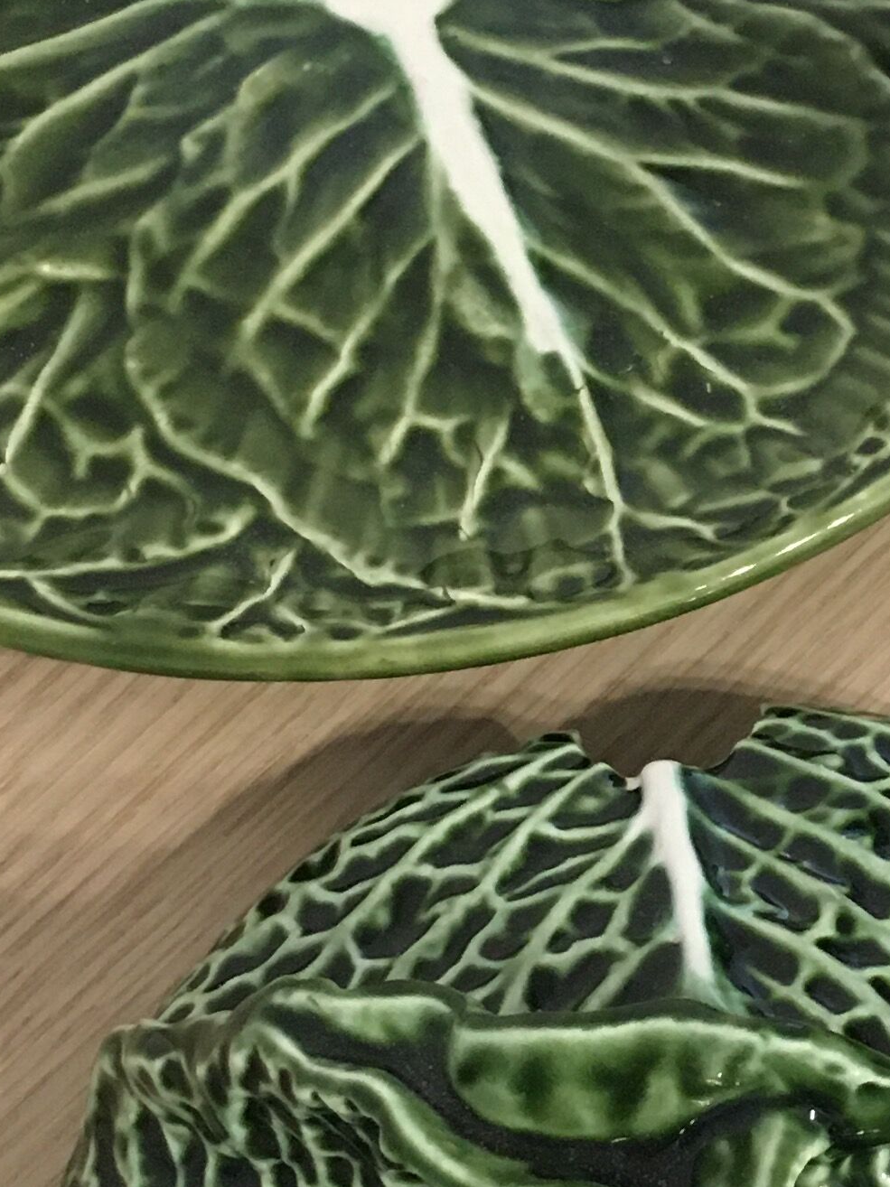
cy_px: 576
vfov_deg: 22.0
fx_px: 3052
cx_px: 954
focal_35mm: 89
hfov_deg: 16.2
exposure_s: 1/17
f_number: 2.2
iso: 200
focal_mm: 4.15
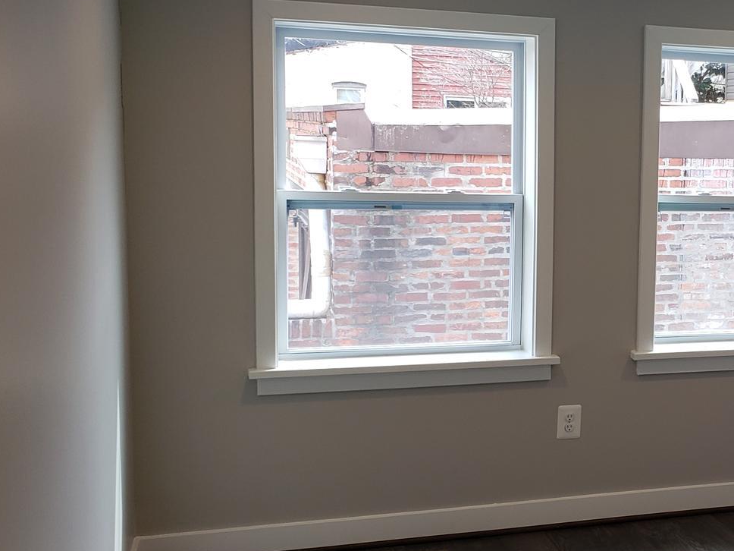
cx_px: 686
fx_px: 1166
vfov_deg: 26.6
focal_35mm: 55
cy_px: 255
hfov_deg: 32.8
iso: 64
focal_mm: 4.3
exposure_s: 1/120
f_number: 2.4
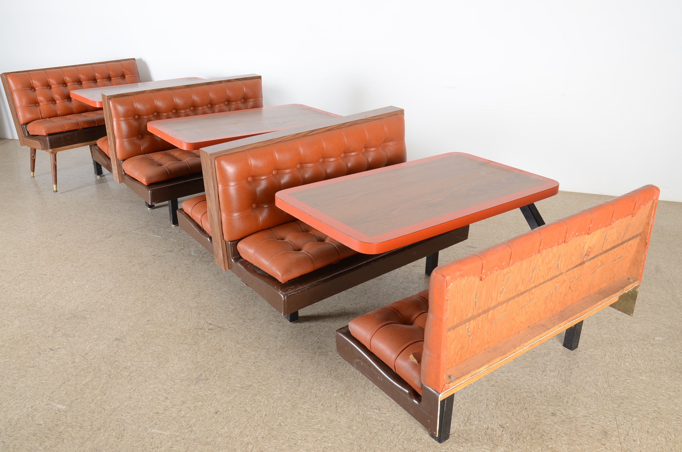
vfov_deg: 41.5
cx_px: 341
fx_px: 596
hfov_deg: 59.6
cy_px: 226
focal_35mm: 32
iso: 125
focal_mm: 21
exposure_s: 1/125
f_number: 10
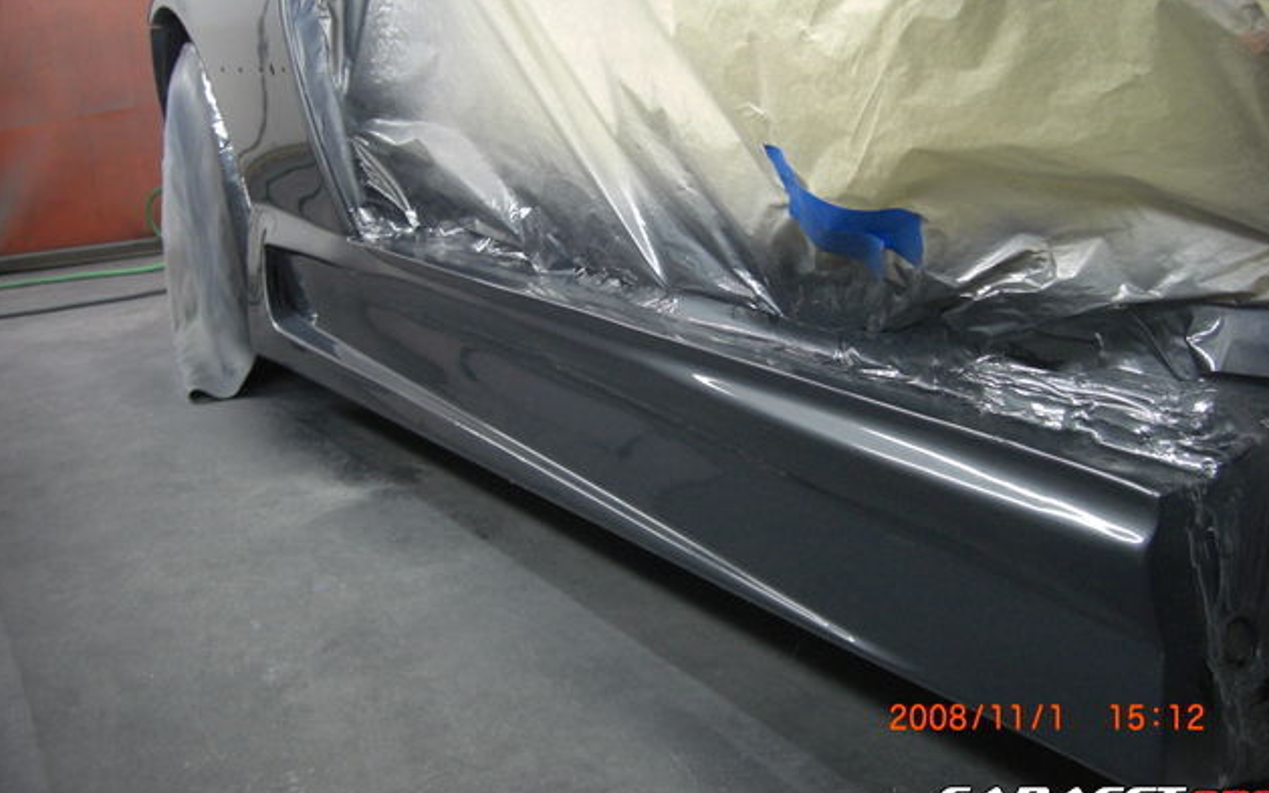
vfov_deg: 31.2
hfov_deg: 48.2
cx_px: 638
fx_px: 1418
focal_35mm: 41
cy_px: 333
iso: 400
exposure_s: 1/50
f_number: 2.8
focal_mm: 7.9
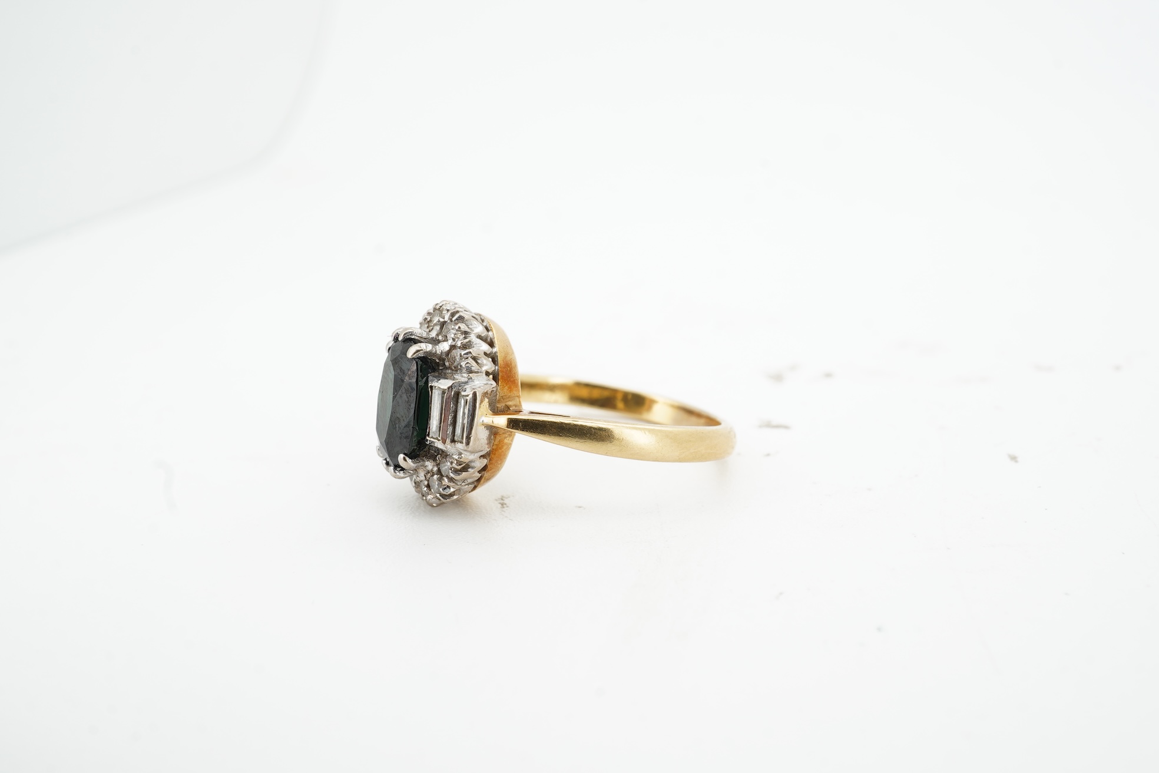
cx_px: 580
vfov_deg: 29.9
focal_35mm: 45
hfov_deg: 43.6
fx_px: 1449
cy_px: 386
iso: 125
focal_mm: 30
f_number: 22
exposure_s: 1/50
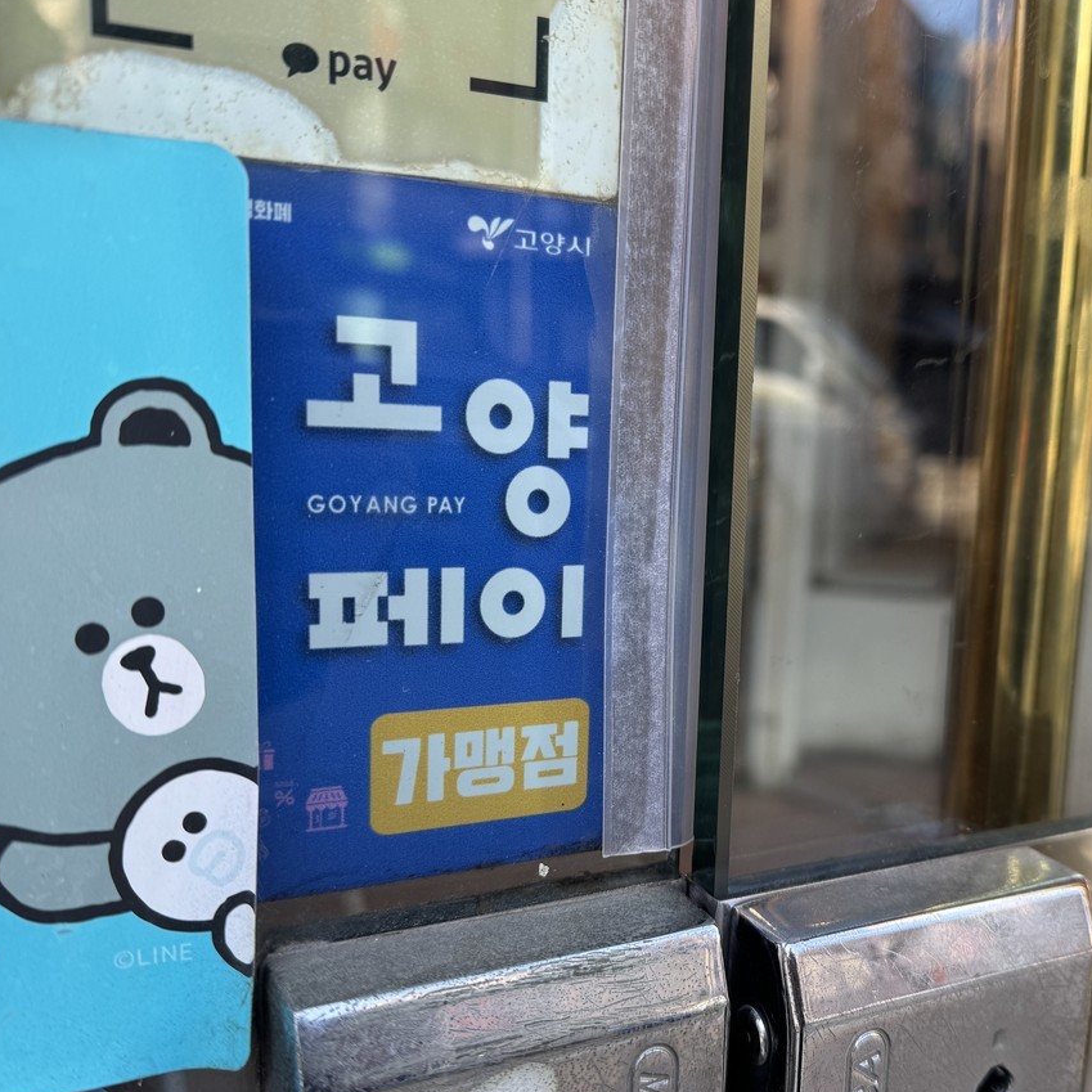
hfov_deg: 50.4
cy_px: 611
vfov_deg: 51.0
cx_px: 709
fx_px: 1142
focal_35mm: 32
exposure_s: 1/253
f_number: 1.78
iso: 64
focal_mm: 6.76
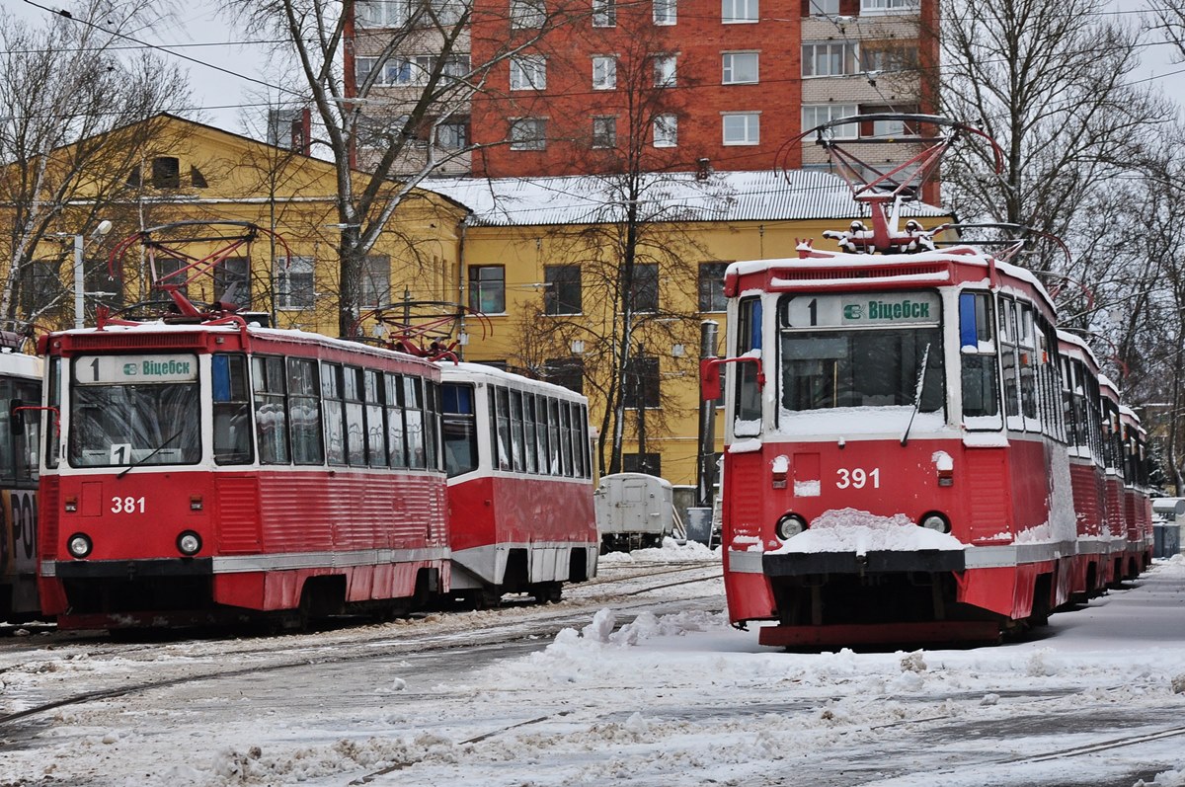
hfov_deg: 17.1
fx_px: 3945
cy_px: 394
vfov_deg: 11.4
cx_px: 592
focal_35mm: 120
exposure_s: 1/125
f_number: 9
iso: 400
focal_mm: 80
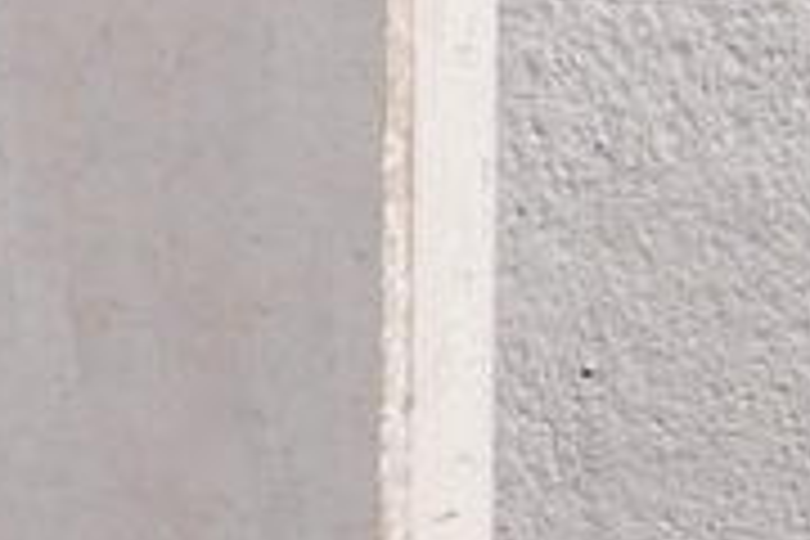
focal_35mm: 338
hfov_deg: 5.8
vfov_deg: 4.0
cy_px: -934
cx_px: 2115
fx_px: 7604
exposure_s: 1/250
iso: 160
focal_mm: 40.7
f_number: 9
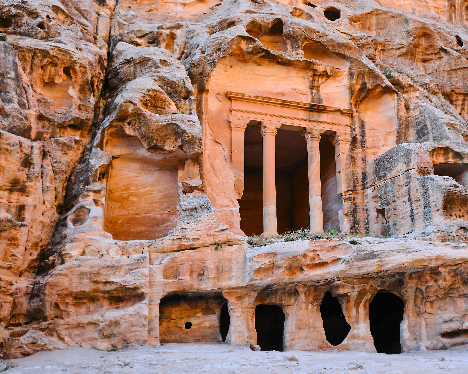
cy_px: 190
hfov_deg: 48.8
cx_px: 283
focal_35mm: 37
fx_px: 512
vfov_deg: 40.1
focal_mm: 21.4
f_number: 5.6
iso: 640
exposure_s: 1/120
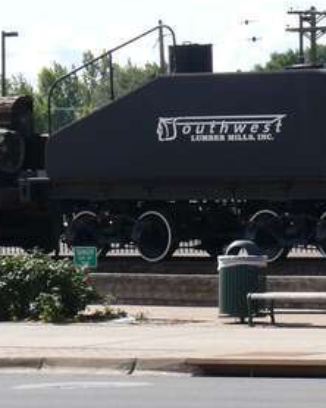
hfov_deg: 5.9
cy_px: 66
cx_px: 542
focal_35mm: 256
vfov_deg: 7.5
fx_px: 3091
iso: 100
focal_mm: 19.2
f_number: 5.6
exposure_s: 1/320
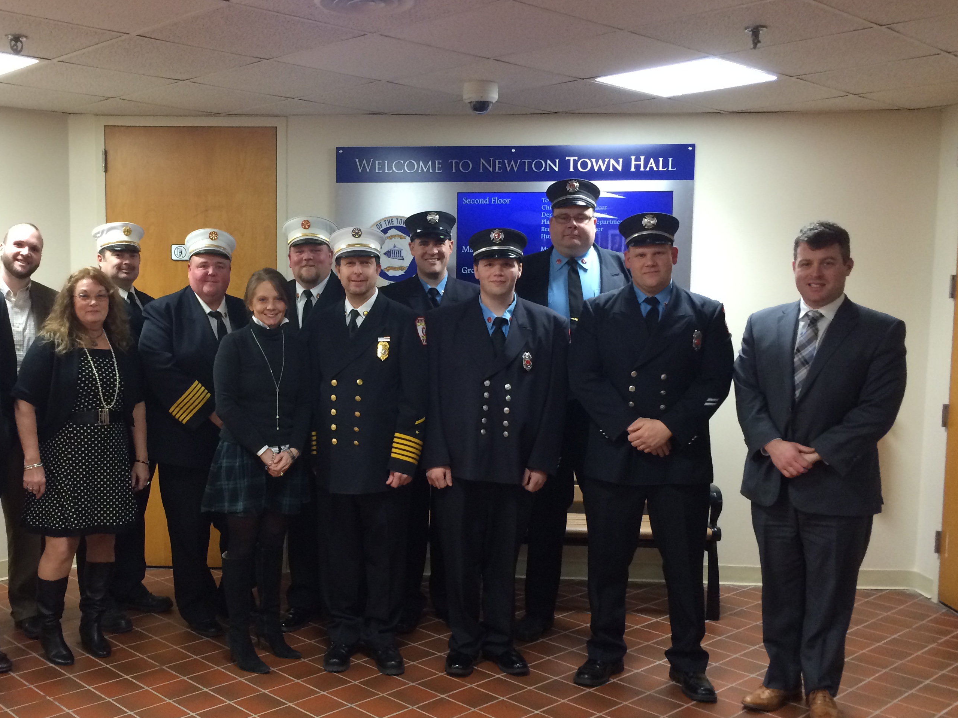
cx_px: 364
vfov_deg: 38.7
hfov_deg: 49.7
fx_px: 1024
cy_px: 379
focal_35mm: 37
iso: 200
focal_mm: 4.15
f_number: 2.2
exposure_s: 1/30
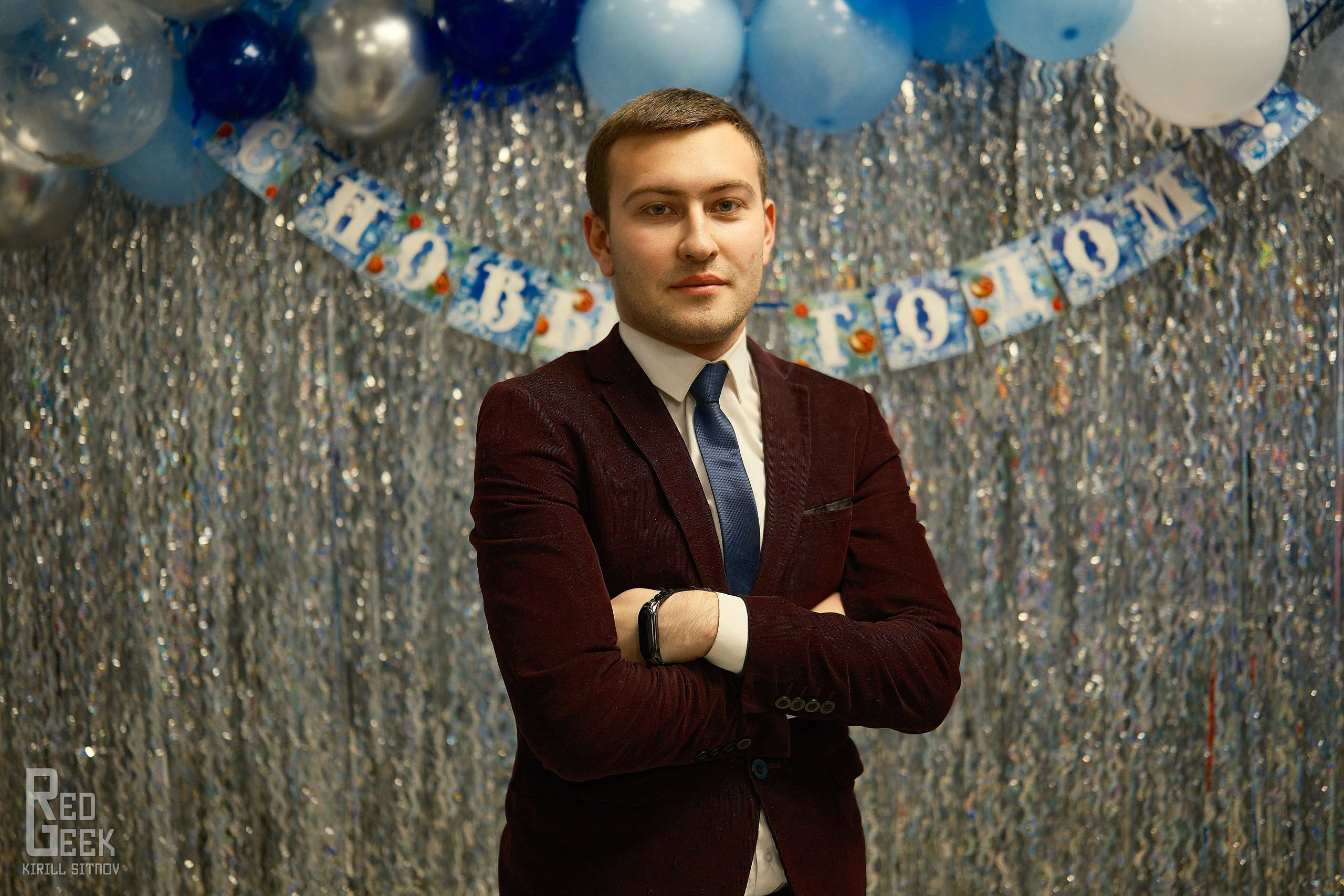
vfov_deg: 32.6
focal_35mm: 41
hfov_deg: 47.4
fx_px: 1531
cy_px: 448
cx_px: 672
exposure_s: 1/500
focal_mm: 27
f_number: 1.2
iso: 640
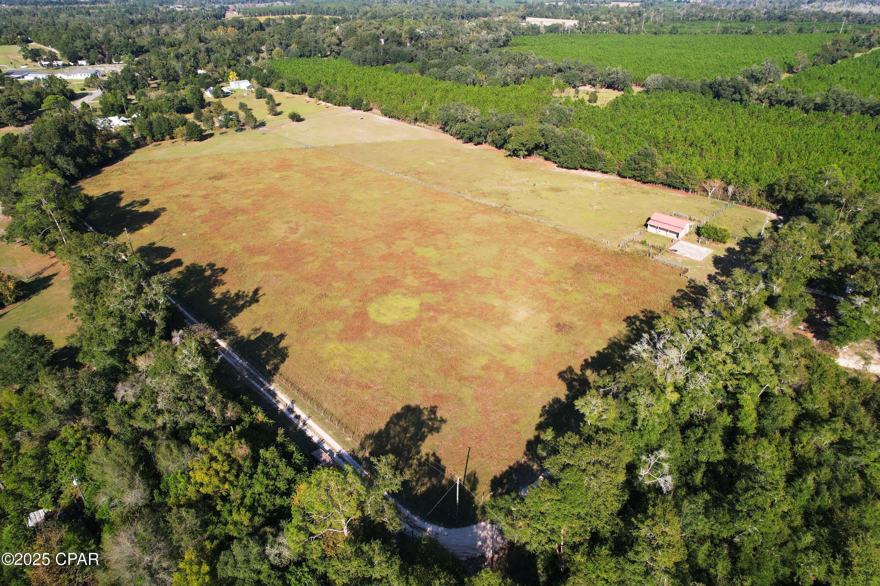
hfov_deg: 78.6
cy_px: 293
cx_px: 440
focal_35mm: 22
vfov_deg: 57.2
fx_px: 538
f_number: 2.8
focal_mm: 8.38
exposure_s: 1/320
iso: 110
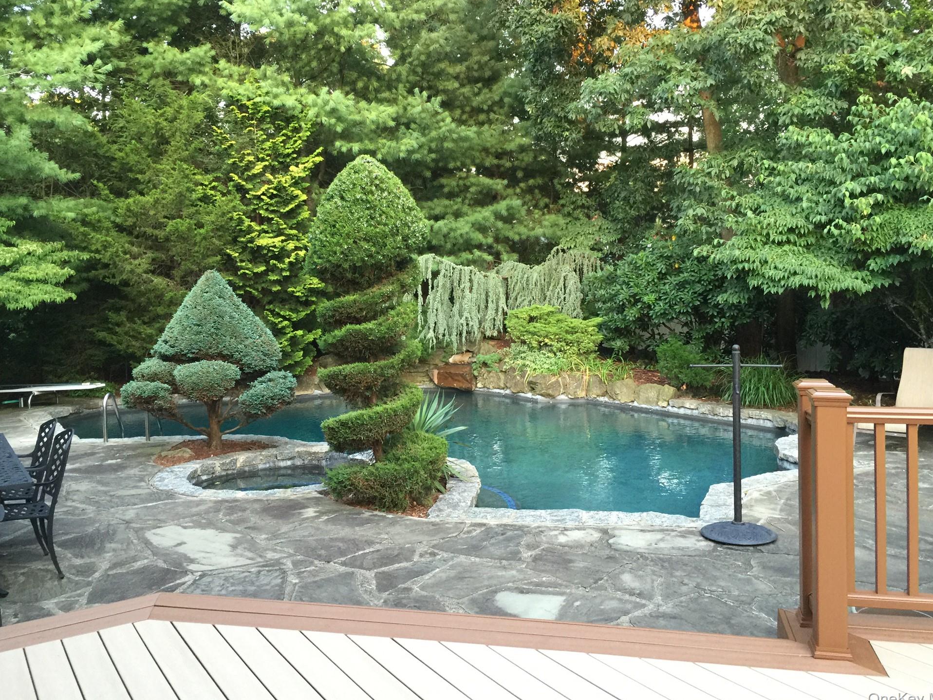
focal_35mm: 31
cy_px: 336
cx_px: 467
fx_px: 836
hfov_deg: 58.4
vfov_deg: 45.4
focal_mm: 4.15
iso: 64
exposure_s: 1/15
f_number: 2.2
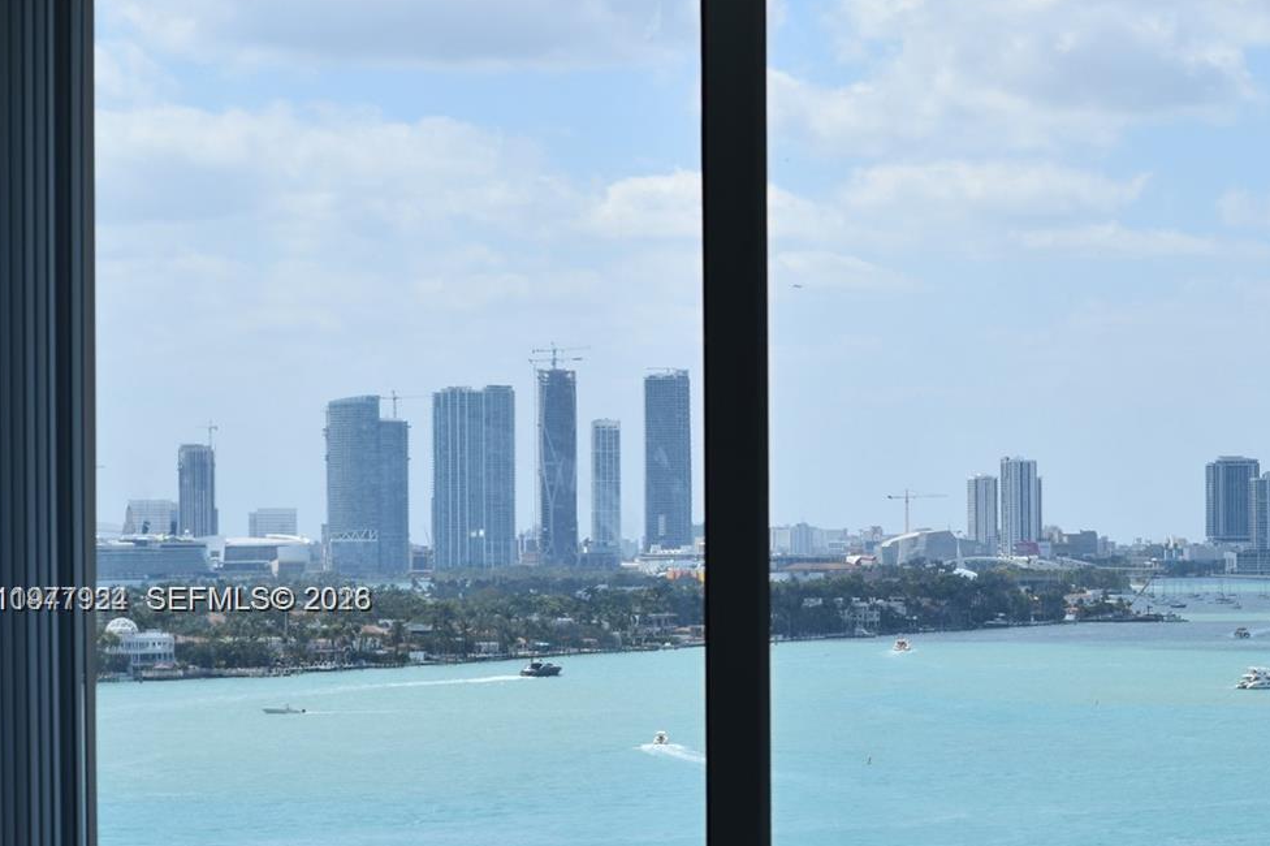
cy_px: 601
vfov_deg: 11.1
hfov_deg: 16.5
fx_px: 4337
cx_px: 1007
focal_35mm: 123
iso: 200
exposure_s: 1/320
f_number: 9
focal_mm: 50
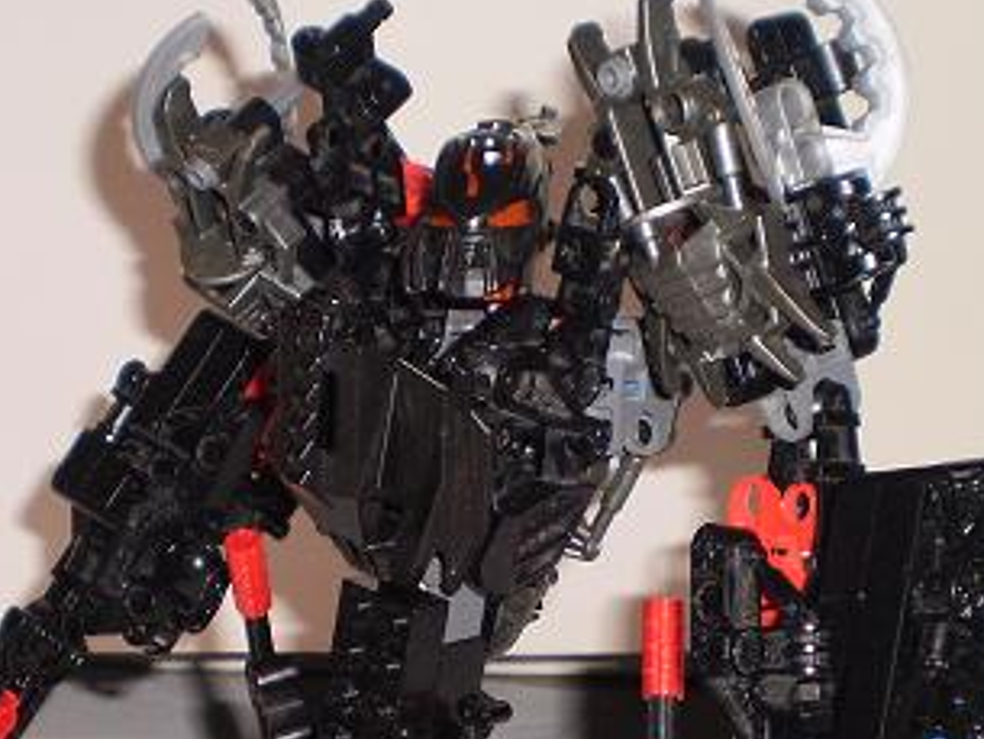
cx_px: 479
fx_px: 2190
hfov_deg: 25.3
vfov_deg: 18.9
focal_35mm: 77
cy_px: 603
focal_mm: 6.3
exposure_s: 1/30
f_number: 3.1
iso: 125
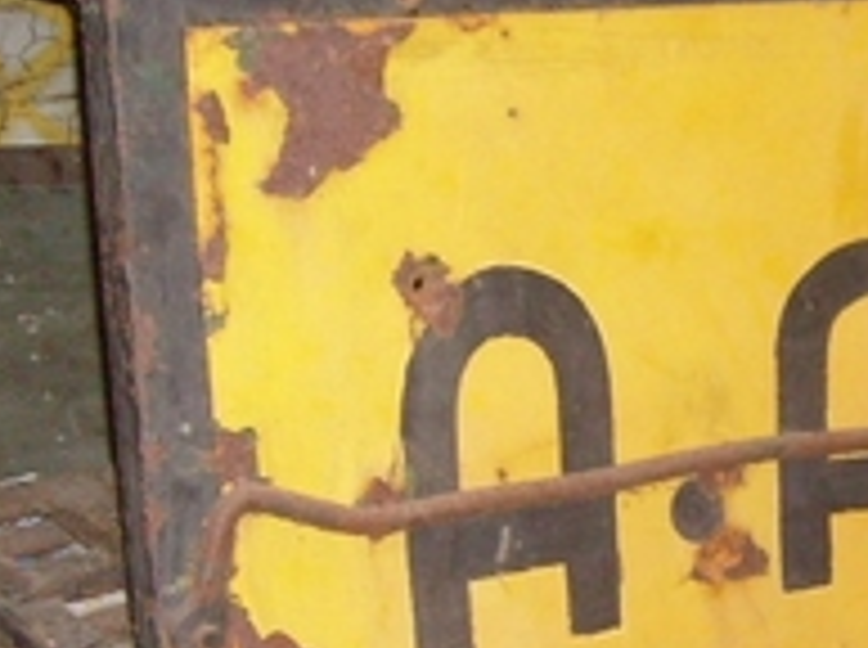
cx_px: 881
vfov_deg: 13.5
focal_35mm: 109
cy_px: 414
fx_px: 2728
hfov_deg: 17.6
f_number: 2.8
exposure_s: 1/45
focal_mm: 5.8
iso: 160
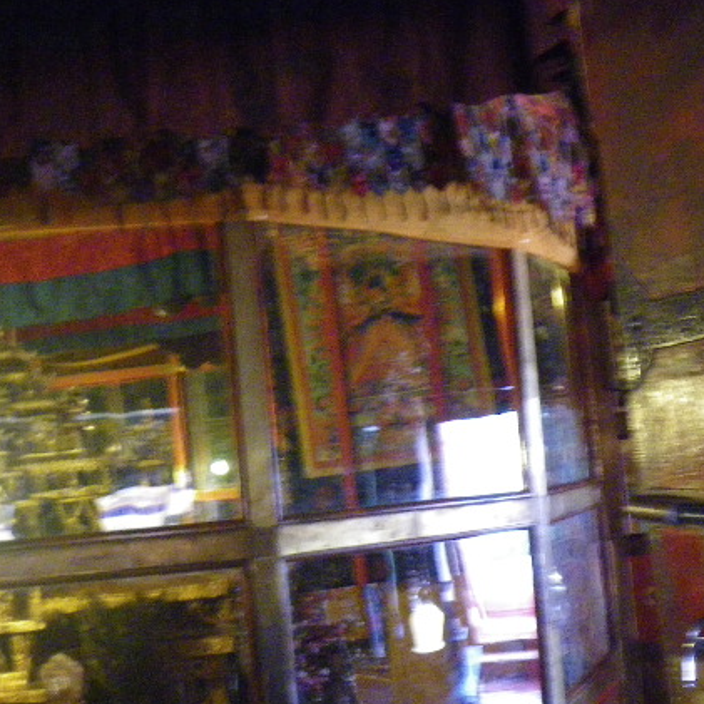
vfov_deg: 35.5
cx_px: 145
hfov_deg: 35.0
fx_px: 1081
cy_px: 493
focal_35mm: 47
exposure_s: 1/8
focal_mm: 5
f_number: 3.5
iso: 800
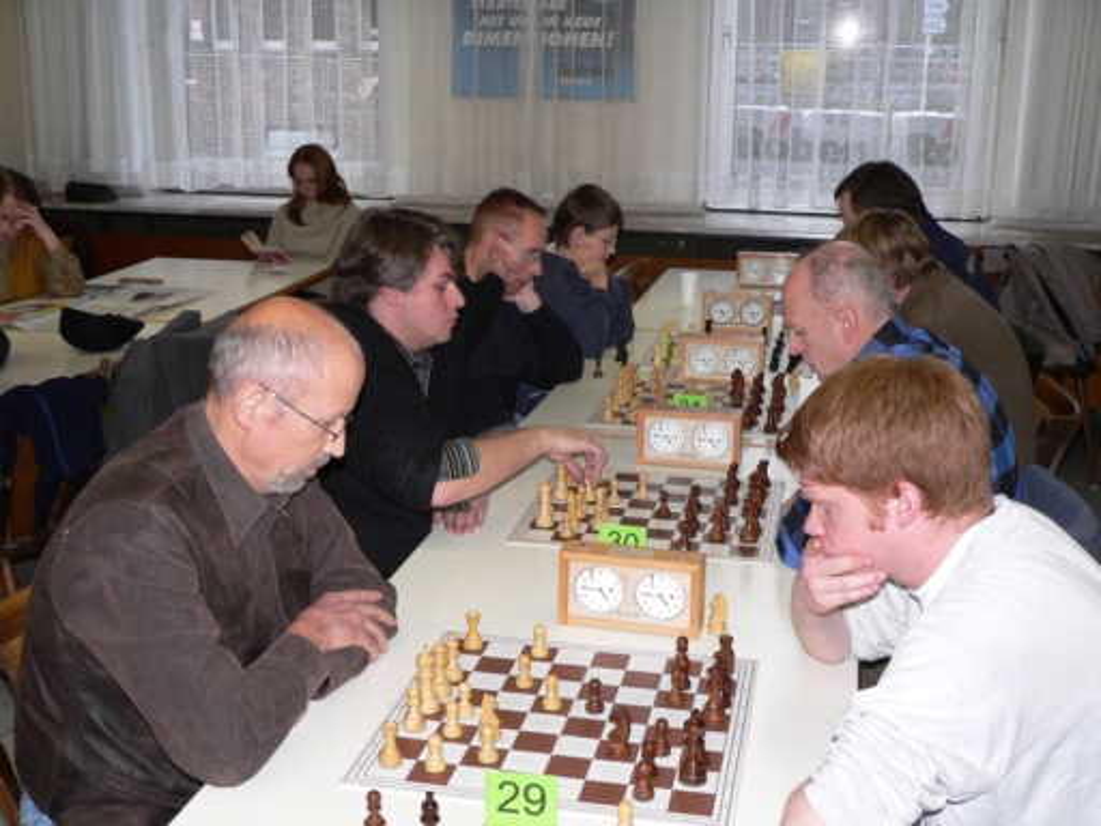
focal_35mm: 43
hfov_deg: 43.9
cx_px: 550
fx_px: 1368
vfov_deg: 33.6
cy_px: 413
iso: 100
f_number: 2.8
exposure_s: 1/60
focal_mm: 7.1
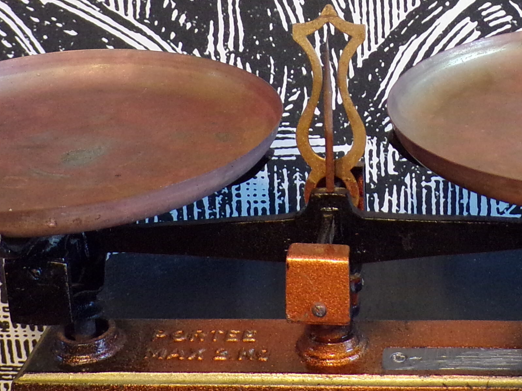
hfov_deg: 27.9
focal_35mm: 69
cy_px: 67
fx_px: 1040
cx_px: 376
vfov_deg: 21.0
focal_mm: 4.3
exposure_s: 1/17
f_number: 3
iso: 268
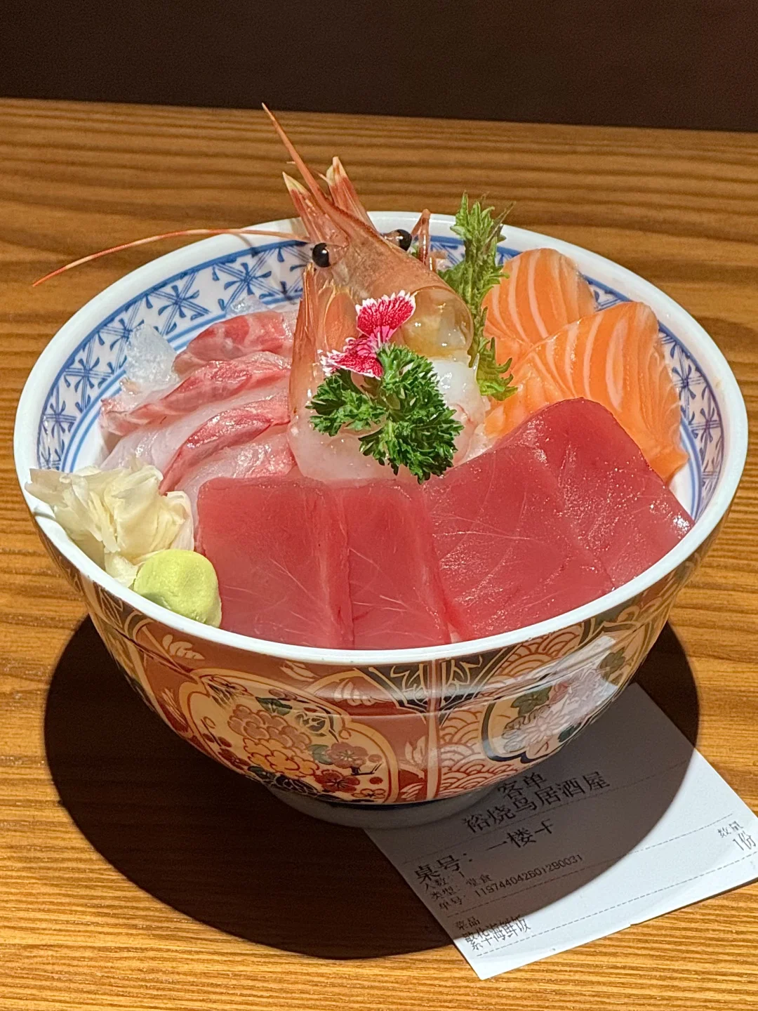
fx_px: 3504
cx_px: 379
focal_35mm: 120
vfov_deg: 16.4
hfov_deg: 12.3
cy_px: 506
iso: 250
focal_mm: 15.66
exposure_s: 1/100
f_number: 2.8
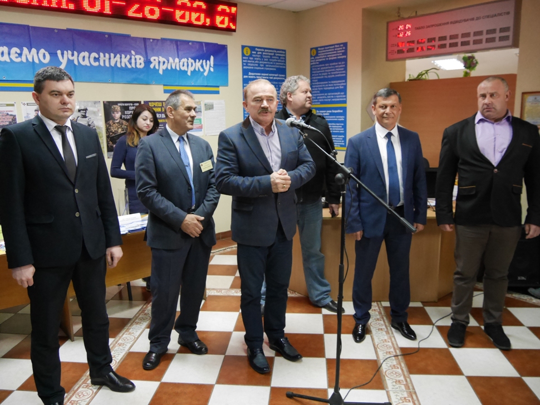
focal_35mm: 28
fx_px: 437
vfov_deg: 49.7
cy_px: 202
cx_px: 270
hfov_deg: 63.5
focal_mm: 14
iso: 2500
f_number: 3.5
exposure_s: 1/60
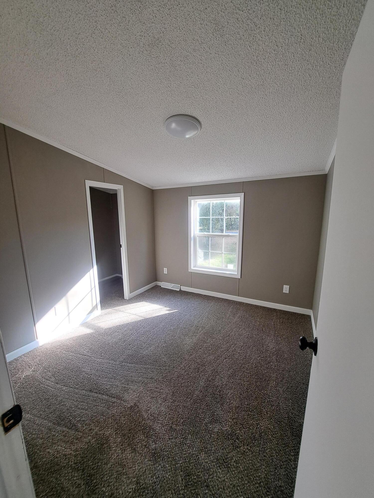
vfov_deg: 106.2
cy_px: 249
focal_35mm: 13
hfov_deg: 89.9
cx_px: 187
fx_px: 187
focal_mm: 1.74
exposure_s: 1/50
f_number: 2.2
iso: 50
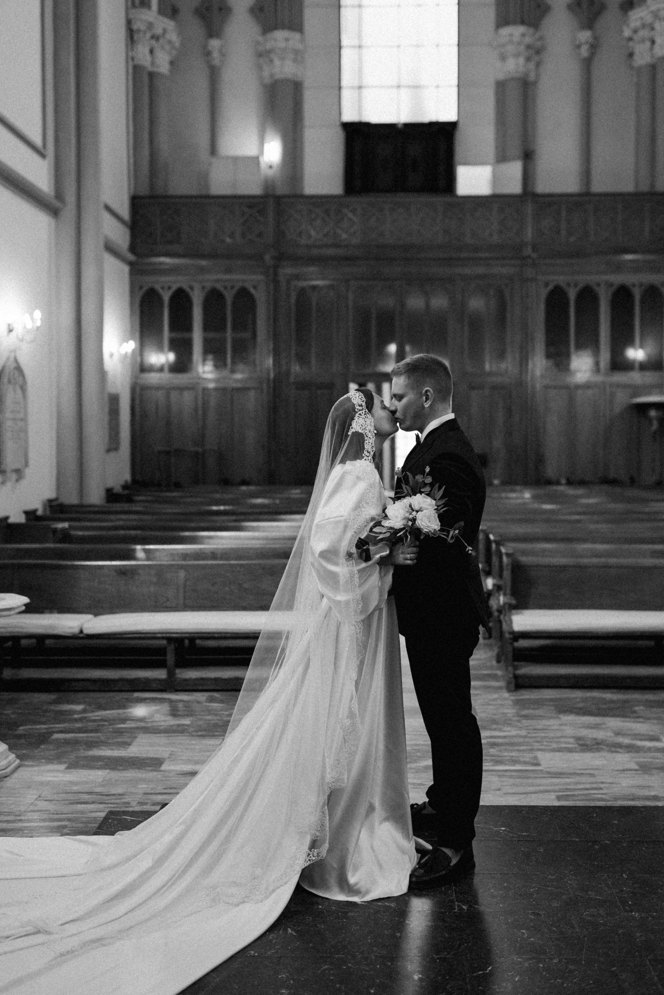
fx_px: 968
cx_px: 332
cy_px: 498
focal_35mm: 35
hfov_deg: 37.9
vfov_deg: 54.4
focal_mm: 35
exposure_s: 1/100
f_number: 1.8
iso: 640
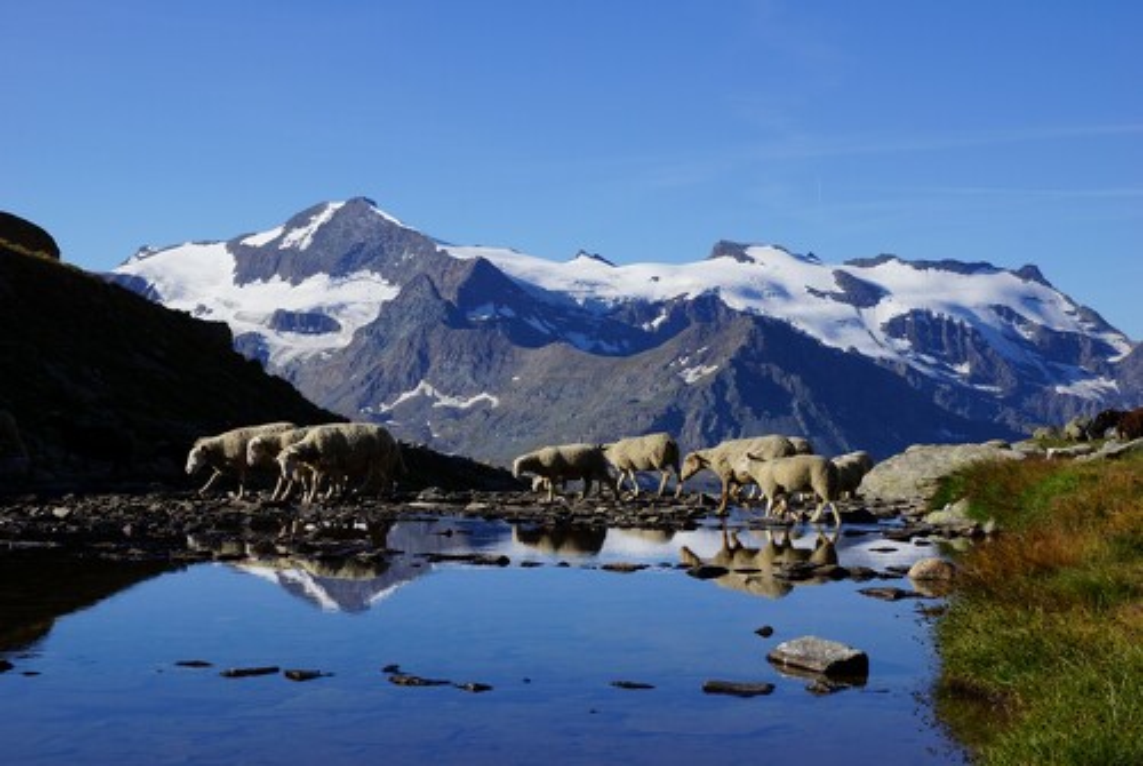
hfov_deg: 27.0
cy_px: 383
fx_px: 2385
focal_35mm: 75
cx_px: 572
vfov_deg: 18.2
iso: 100
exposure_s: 1/200
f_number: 11
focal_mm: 50
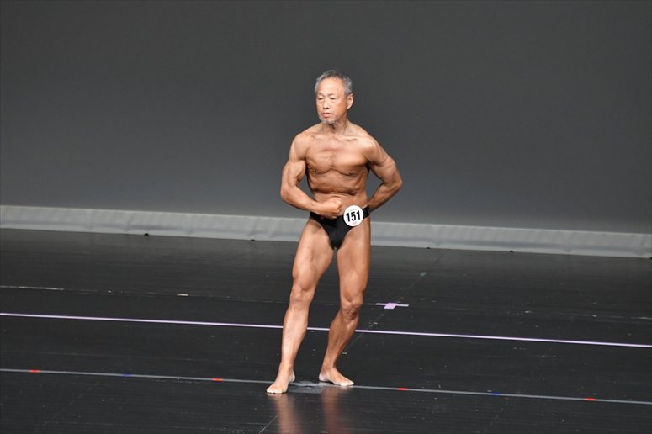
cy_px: 217
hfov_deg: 6.0
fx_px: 6245
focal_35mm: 345
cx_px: 326
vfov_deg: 4.0
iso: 4000
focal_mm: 230
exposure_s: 1/400
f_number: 5.6
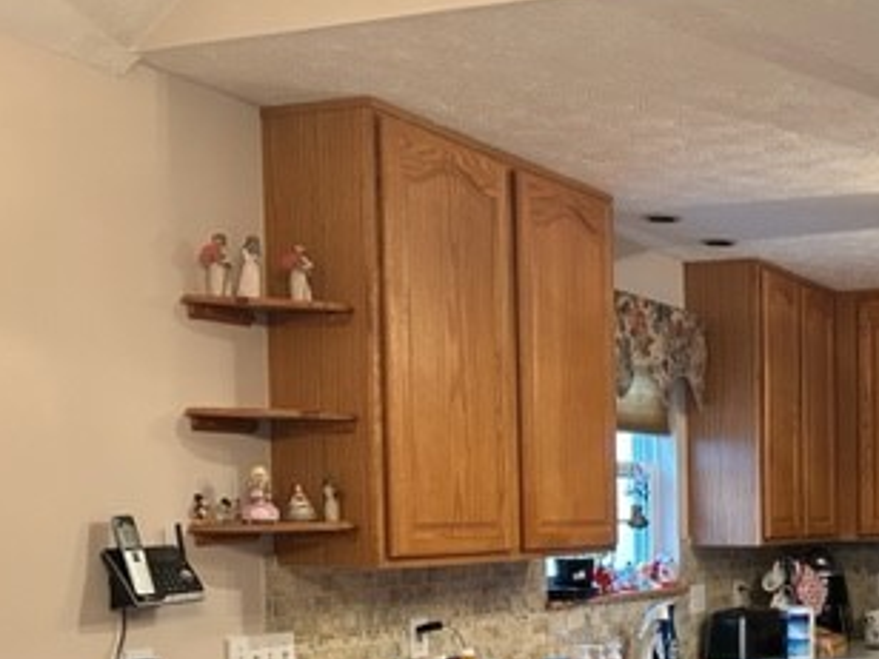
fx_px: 1371
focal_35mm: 54
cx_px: 902
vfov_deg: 26.3
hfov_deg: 32.4
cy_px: 562
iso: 400
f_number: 1.5
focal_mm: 5.7
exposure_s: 1/60
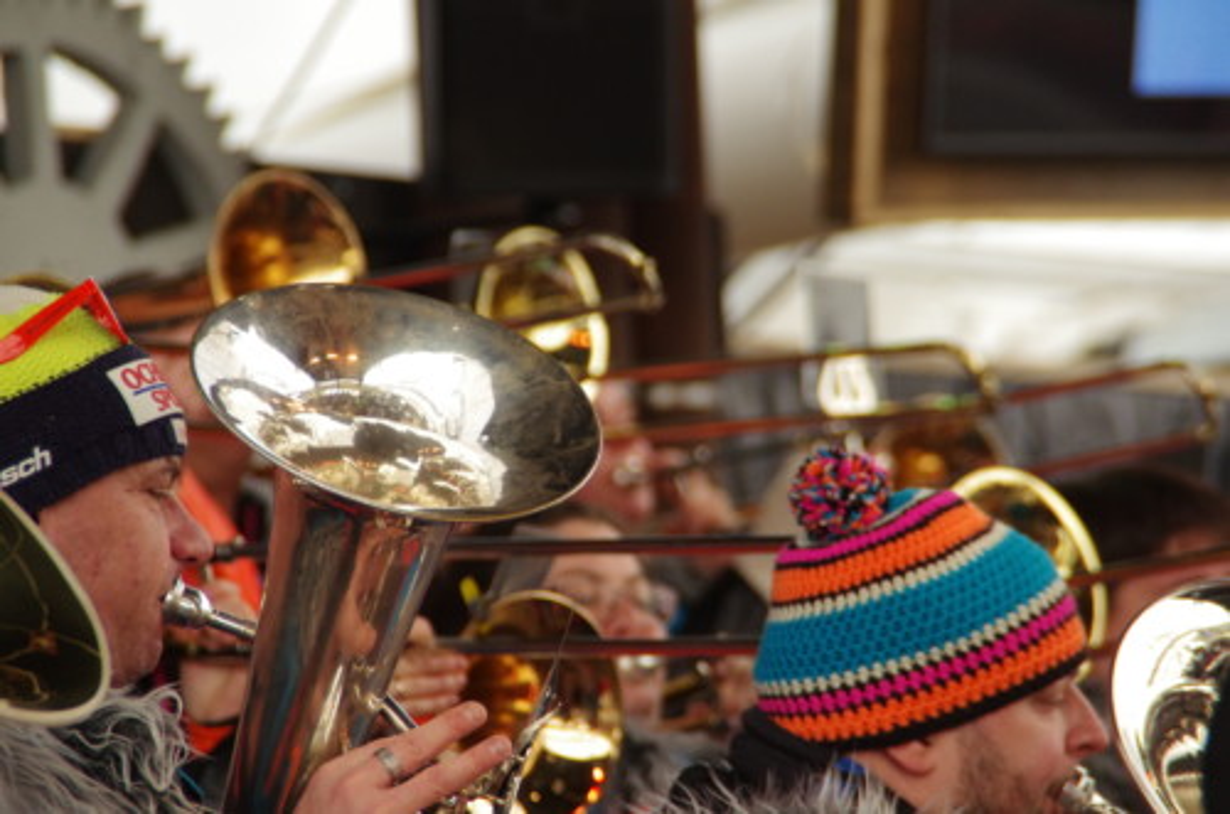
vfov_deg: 4.6
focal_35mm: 300
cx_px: 615
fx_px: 10227
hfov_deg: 6.9
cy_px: 407
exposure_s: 1/250
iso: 1600
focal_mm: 200
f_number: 6.3
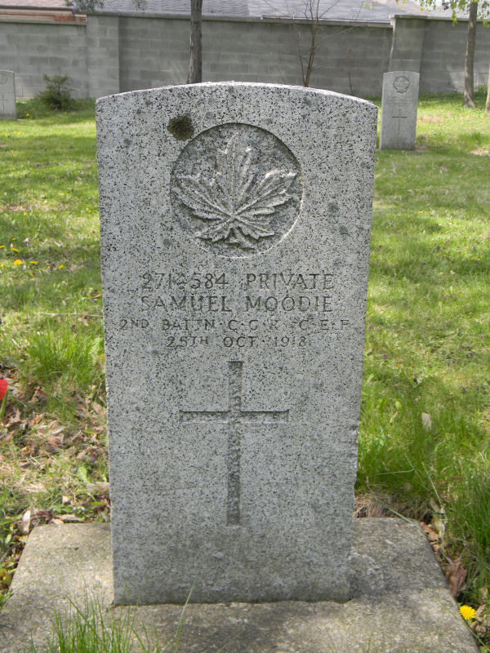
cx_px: 245
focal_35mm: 41
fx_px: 774
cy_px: 326
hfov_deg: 35.1
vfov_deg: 45.8
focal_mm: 7.3
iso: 80
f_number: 3.8
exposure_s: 1/220
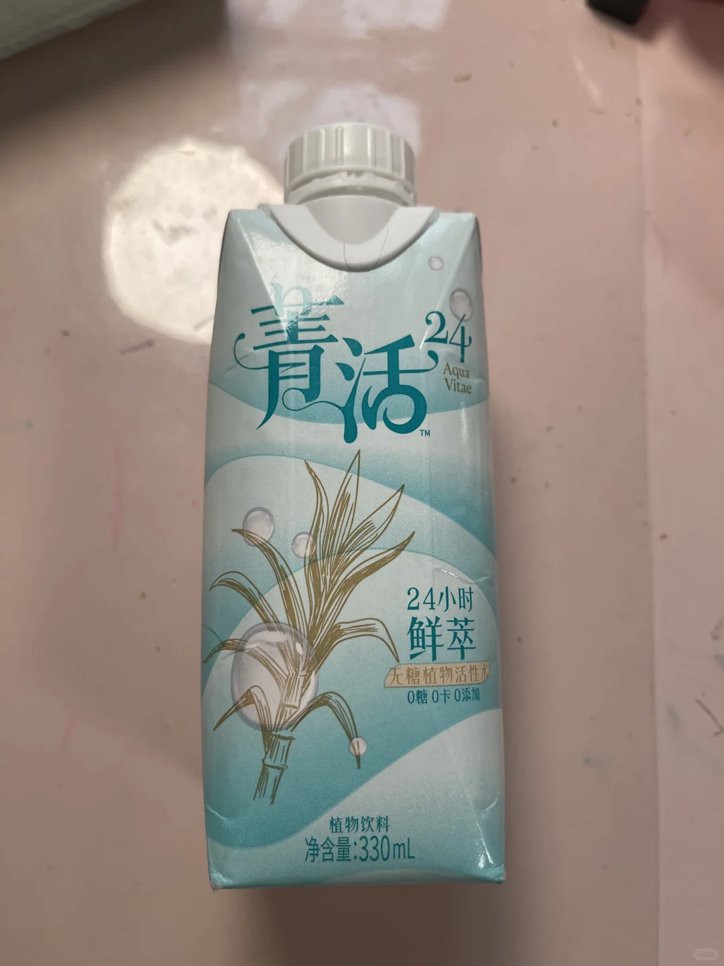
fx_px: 697
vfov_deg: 69.4
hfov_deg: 54.9
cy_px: 483
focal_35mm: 25
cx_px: 362
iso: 80
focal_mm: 5.1
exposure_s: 1/121
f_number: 1.6
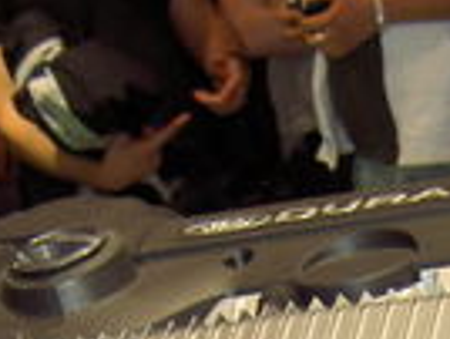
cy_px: 638
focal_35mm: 186
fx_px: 2422
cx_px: 678
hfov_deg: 10.3
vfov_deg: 7.7
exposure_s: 1/60
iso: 100
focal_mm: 8
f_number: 2.8
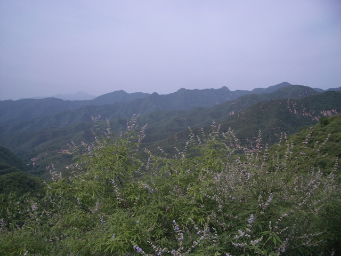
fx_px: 345
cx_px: 170
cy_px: 128
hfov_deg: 52.6
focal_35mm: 35
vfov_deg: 40.7
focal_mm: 5.8
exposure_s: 1/800
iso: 50
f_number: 4.3
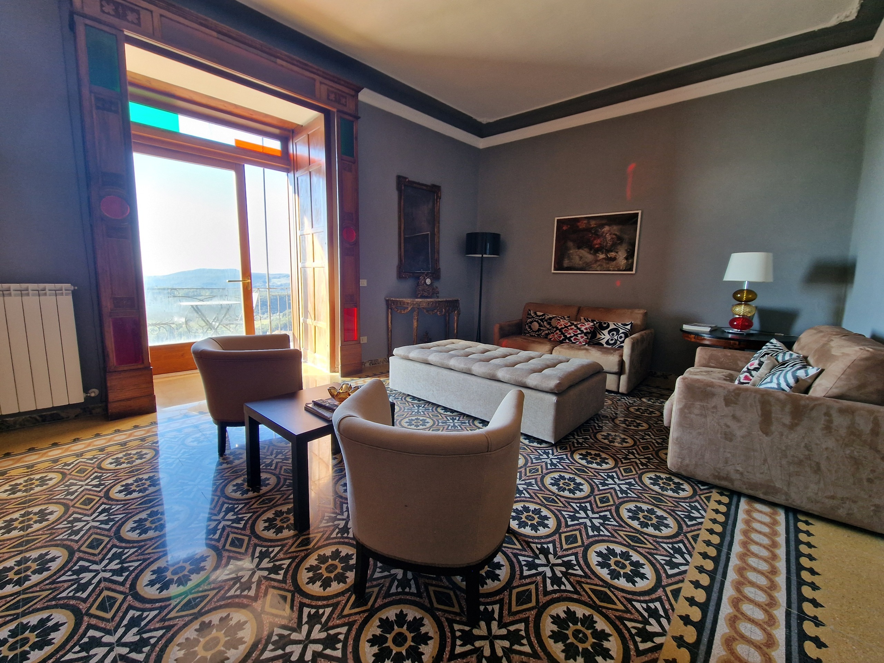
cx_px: 442
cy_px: 332
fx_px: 332
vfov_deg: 89.9
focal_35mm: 13
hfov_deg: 106.2
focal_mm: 2.2
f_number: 2.2
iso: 64
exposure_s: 1/50
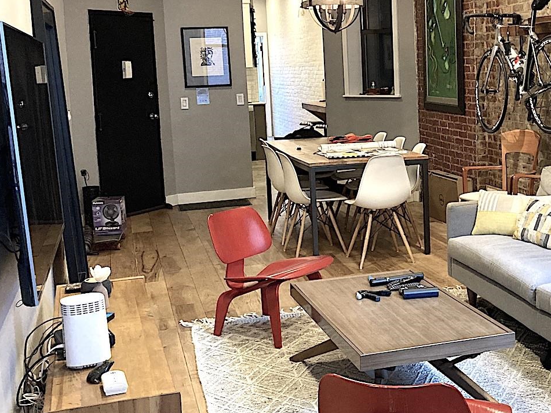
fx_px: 844
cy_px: 164
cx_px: 417
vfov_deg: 27.5
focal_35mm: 53
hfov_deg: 35.3
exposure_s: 1/60
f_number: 1.8
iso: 250
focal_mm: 3.99
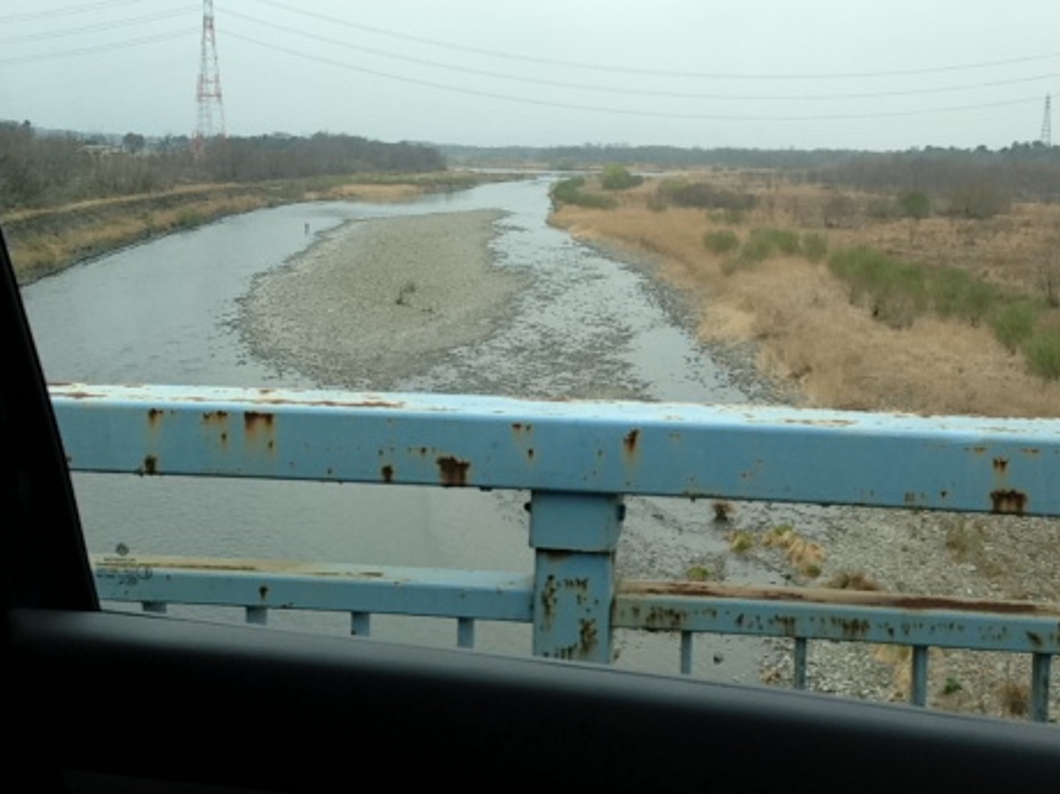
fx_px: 1408
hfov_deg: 41.2
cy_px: 268
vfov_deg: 31.3
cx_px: 533
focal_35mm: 46
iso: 50
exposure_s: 1/733
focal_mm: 4.13
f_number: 2.4
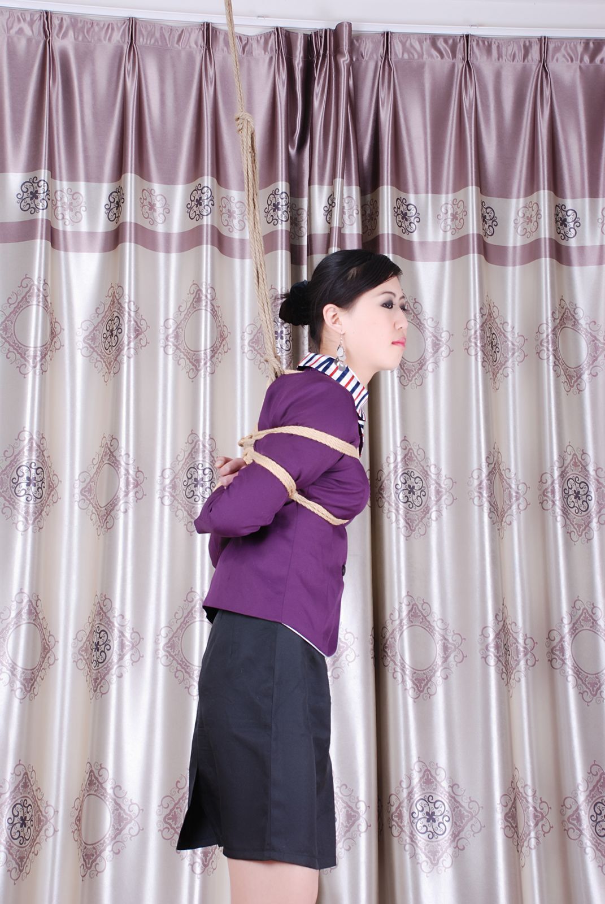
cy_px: 452
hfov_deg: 20.7
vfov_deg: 30.5
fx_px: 1659
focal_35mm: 66
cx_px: 302
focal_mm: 44
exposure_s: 1/8
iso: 100
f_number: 10
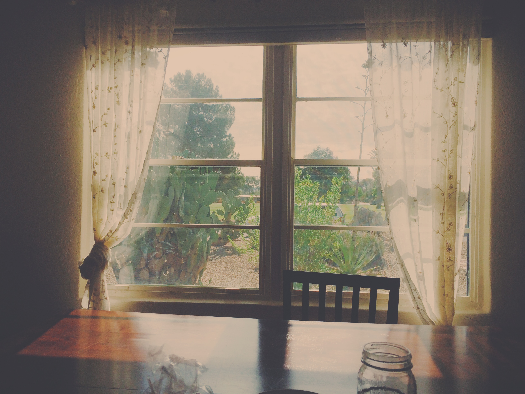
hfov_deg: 60.0
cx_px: 262
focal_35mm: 30
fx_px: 455
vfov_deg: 46.8
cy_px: 197
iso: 40
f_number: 2.2
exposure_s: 1/1786
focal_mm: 4.12
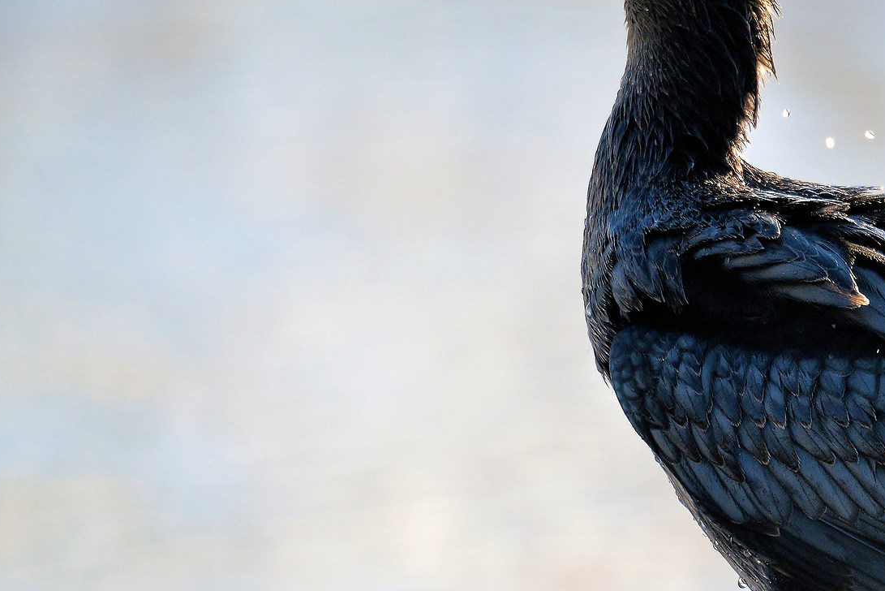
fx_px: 45980
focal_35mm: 1870
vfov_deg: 0.7
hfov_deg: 1.1
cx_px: 870
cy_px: 345
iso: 1000
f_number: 9
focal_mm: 850
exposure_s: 1/640
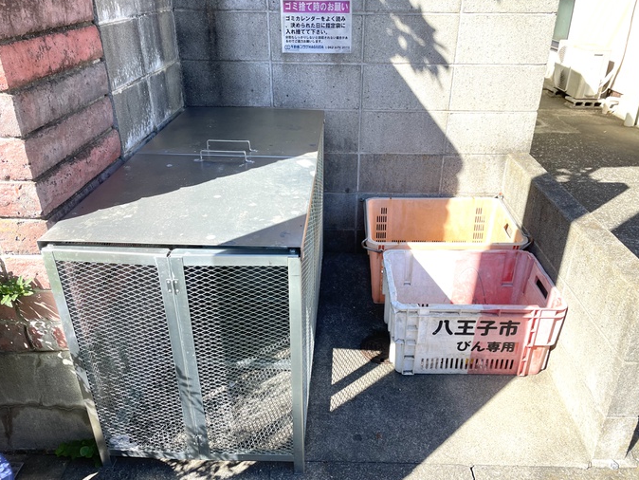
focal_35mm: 27
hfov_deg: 65.3
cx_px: 329
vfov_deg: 51.4
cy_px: 236
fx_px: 499
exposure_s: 1/558
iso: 50
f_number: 1.6
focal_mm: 4.2
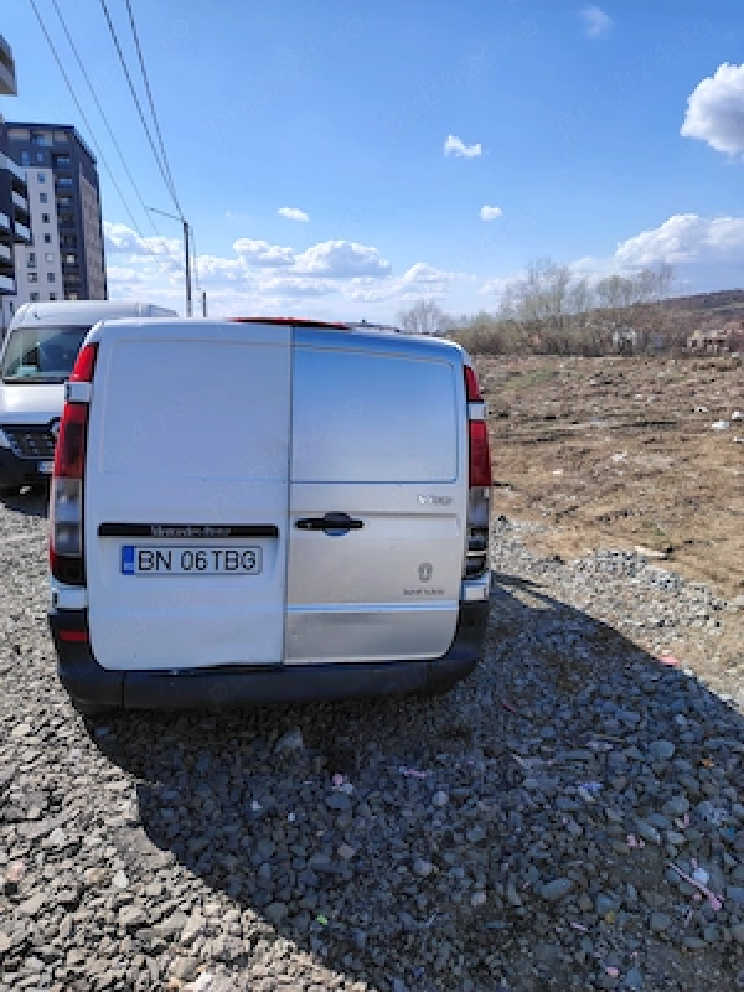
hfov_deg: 56.8
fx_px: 688
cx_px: 372
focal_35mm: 24
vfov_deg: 71.6
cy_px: 496
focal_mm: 5.25
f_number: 1.75
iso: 100
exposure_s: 1/890
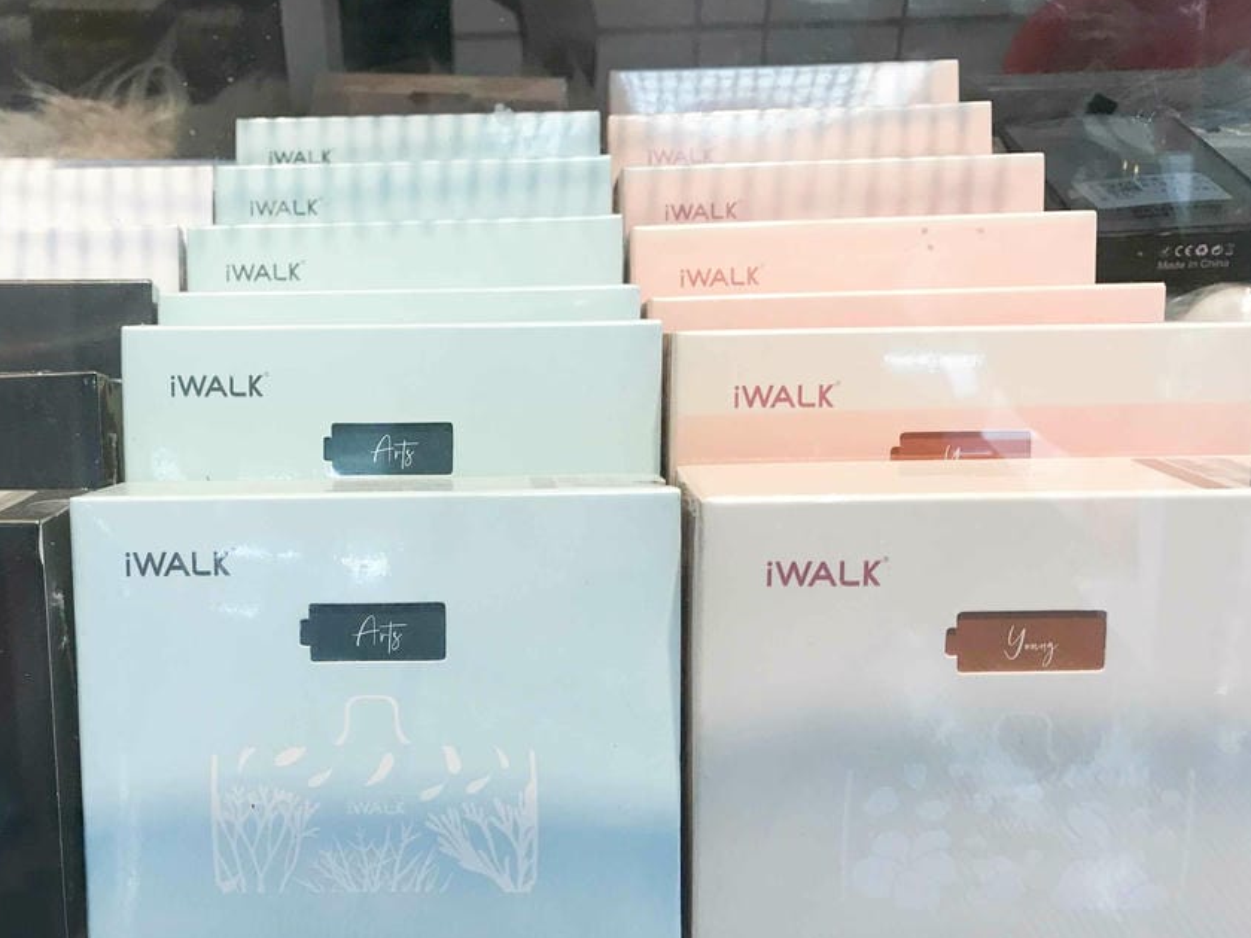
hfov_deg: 46.0
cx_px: 404
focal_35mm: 40
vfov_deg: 35.7
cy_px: 591
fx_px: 1446
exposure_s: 1/40
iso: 20
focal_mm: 3.99
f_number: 1.8
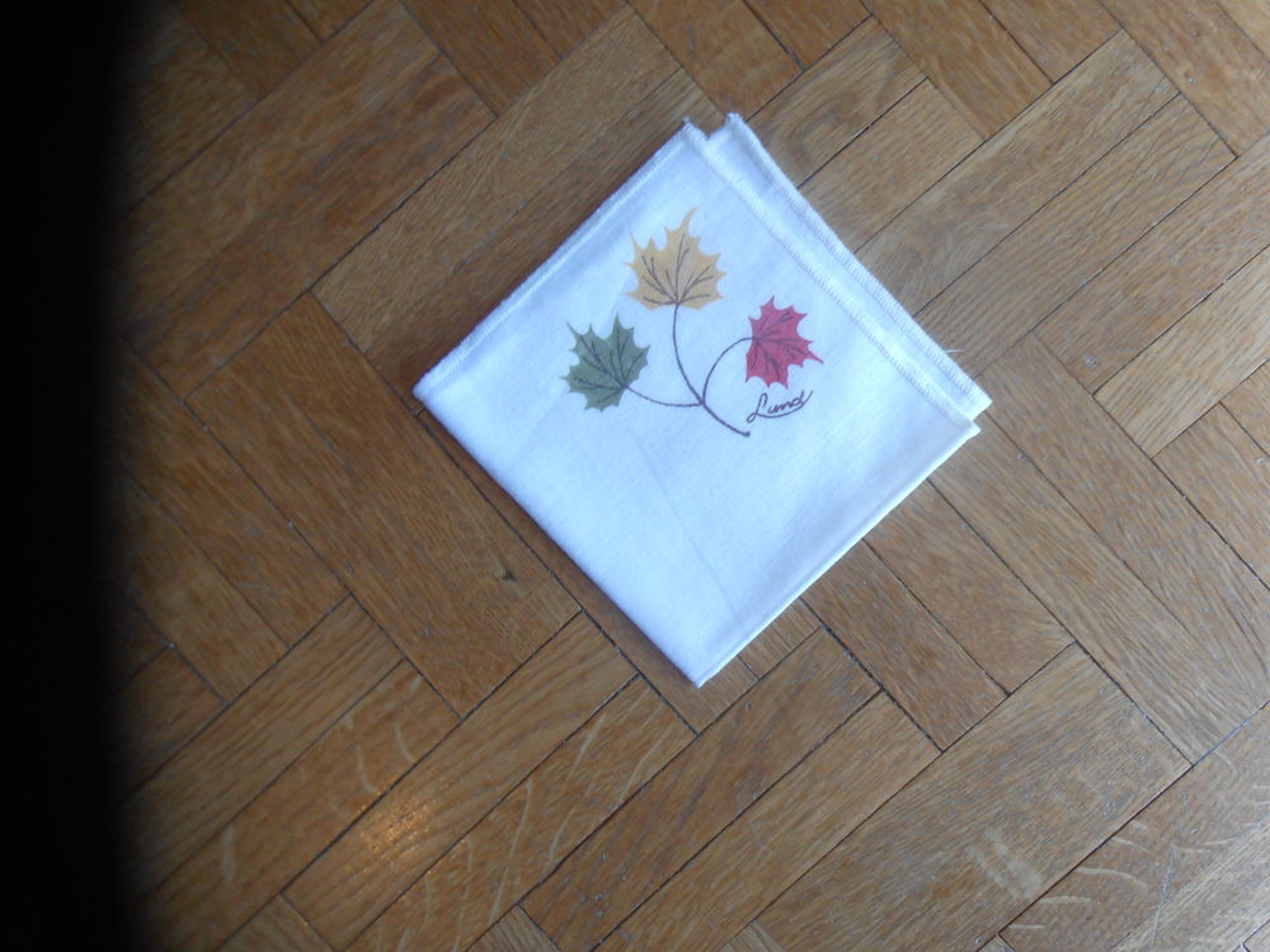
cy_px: 476
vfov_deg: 56.8
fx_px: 881
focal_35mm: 24
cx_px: 635
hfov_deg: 71.6
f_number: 3
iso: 125
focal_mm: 4.2
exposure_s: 1/30
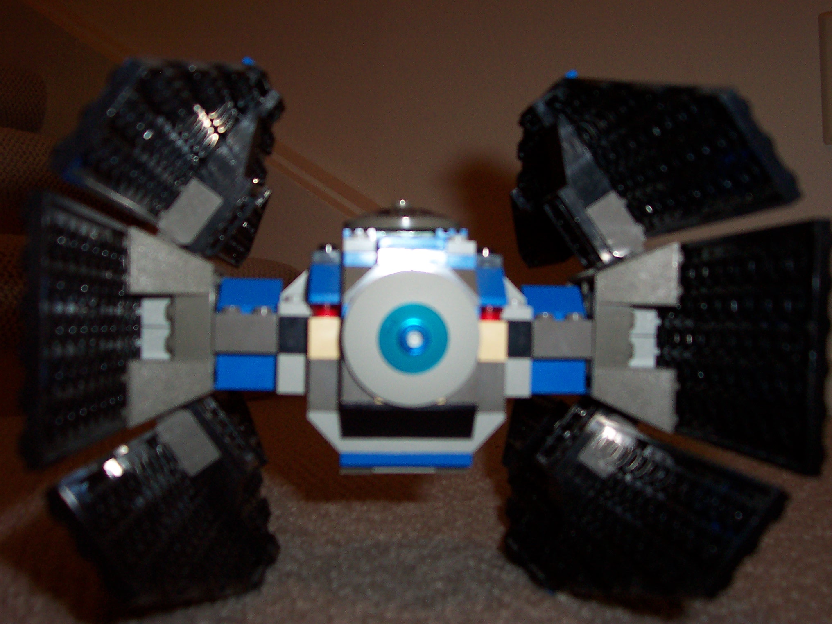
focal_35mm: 37
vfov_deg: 38.7
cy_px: 312
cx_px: 416
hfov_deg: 50.1
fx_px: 889
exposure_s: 1/60
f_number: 2.8
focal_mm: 5.6
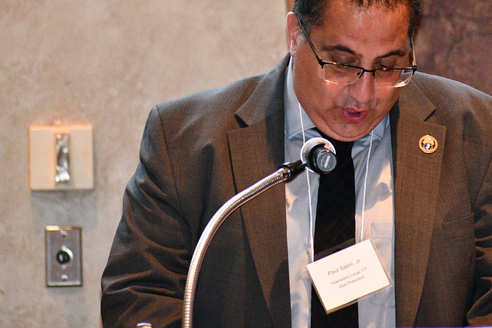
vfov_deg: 2.6
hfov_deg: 3.8
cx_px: 312
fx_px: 7352
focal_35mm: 538
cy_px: 79
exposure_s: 1/60
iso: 6400
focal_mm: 220
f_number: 5.6
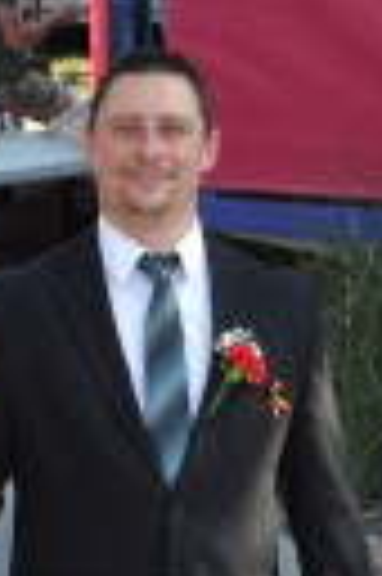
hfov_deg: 4.7
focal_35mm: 292
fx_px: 4660
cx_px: -139
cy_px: 670
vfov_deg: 7.0
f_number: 5.6
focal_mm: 52
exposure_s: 1/125
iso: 160
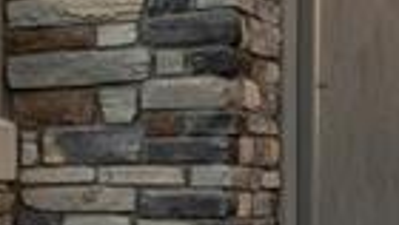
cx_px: -601
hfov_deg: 13.5
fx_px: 1133
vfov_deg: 11.0
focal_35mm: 107
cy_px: -101
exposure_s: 1/2
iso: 100
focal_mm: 14
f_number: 11
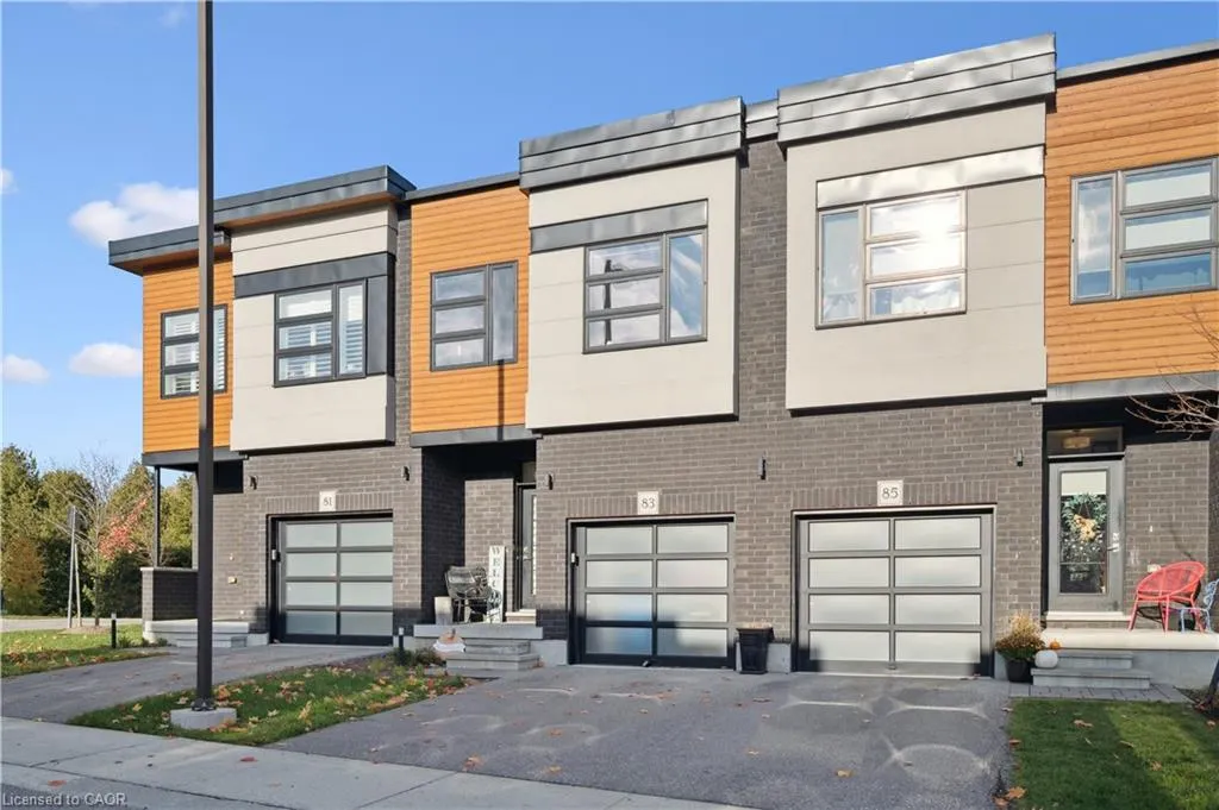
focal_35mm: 26
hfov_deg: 69.4
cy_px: 405
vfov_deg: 49.5
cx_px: 610
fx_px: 880
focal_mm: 26
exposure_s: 1/800
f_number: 8
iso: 200
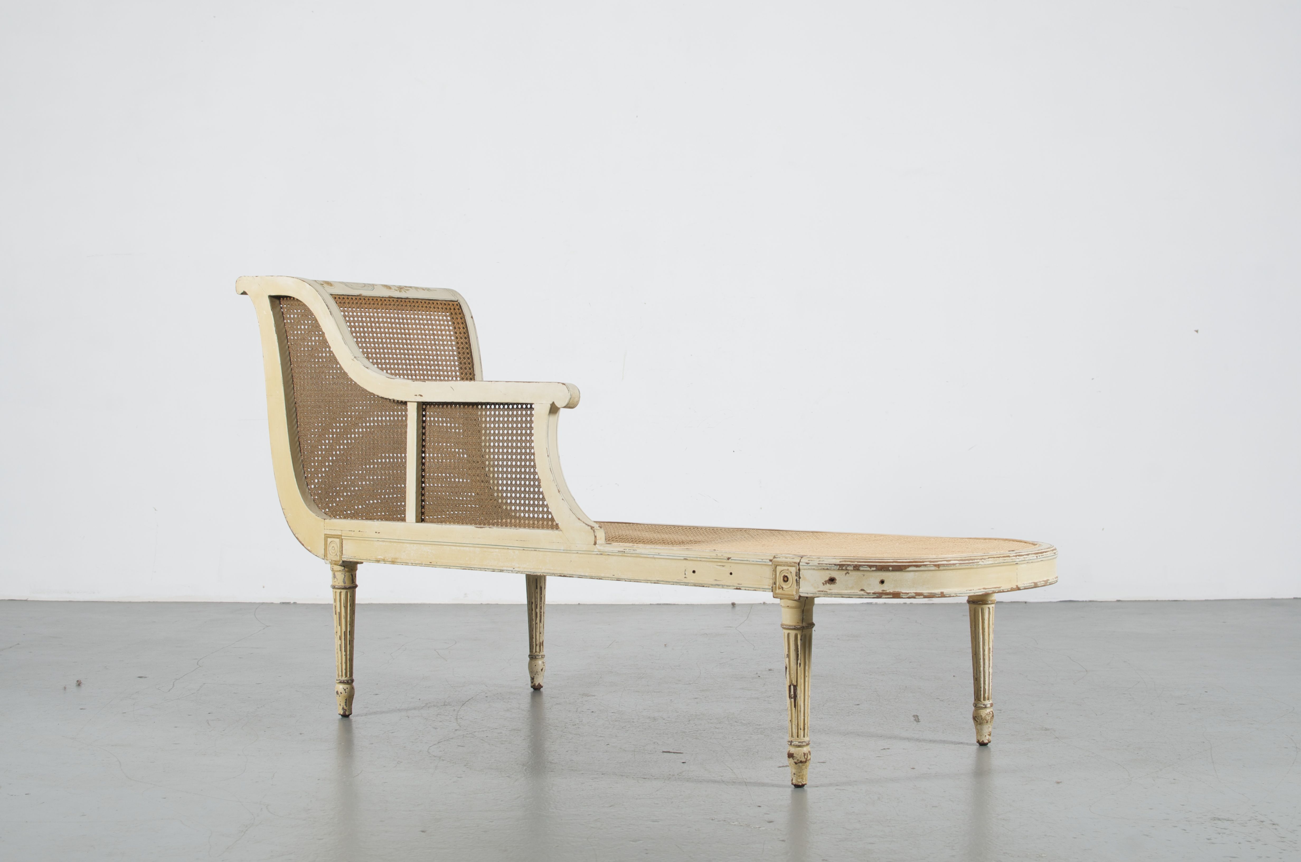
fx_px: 1893
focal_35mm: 52
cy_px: 431
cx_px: 650
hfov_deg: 37.9
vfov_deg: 25.6
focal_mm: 35
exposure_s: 1/125
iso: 100
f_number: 6.3
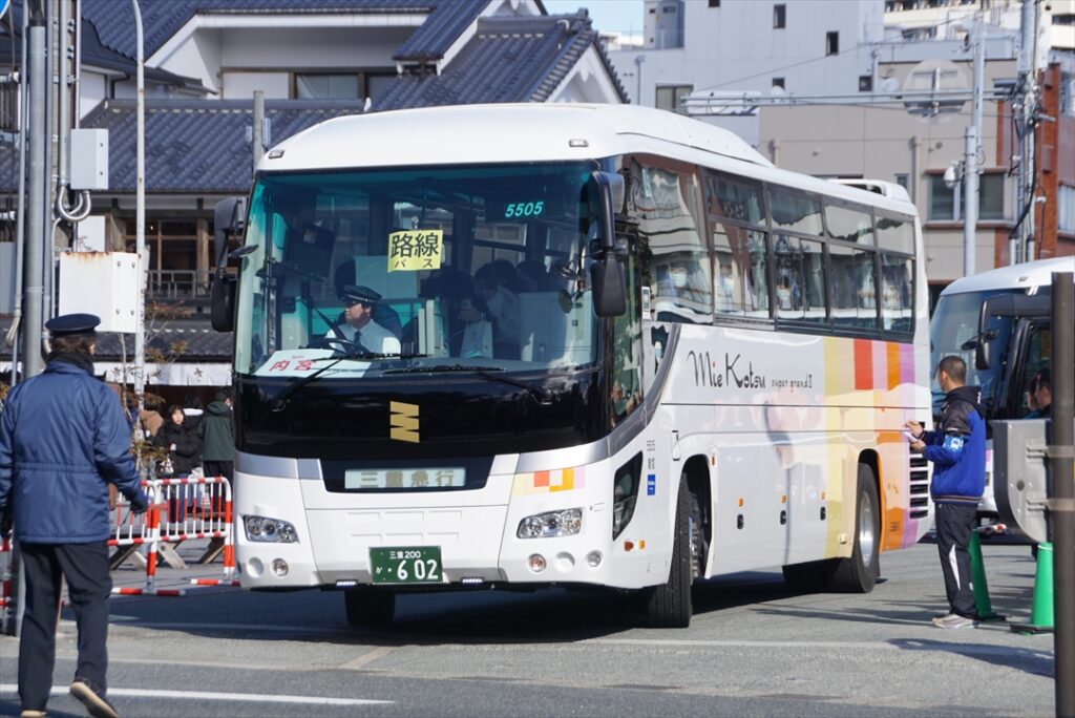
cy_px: 359
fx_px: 4482
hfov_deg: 13.7
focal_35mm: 150
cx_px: 538
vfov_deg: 9.2
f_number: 7.1
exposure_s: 1/250
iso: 100
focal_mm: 100
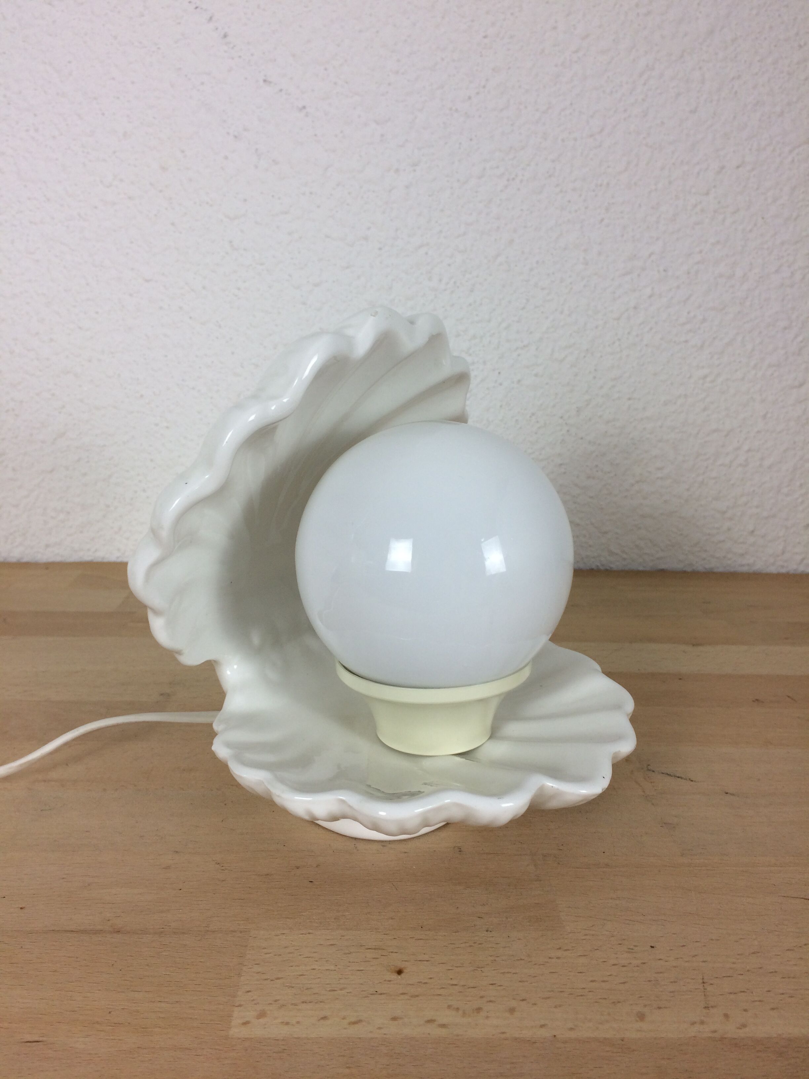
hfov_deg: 48.2
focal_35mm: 29
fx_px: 904
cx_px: 404
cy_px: 540
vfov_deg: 61.7
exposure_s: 1/50
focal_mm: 4.15
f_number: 2.2
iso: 40
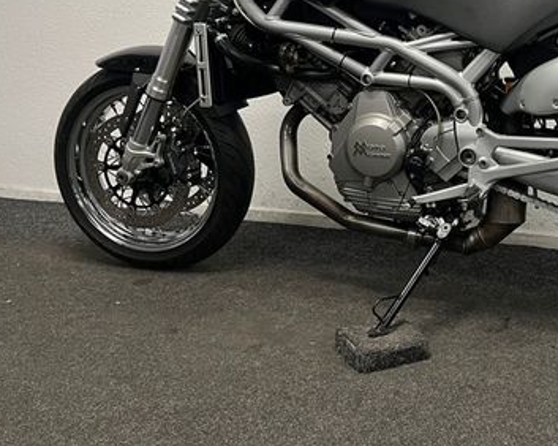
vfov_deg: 31.7
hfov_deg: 38.5
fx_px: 759
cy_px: 81
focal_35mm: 46
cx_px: 462
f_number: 1.6
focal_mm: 5.1
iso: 80
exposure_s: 1/50
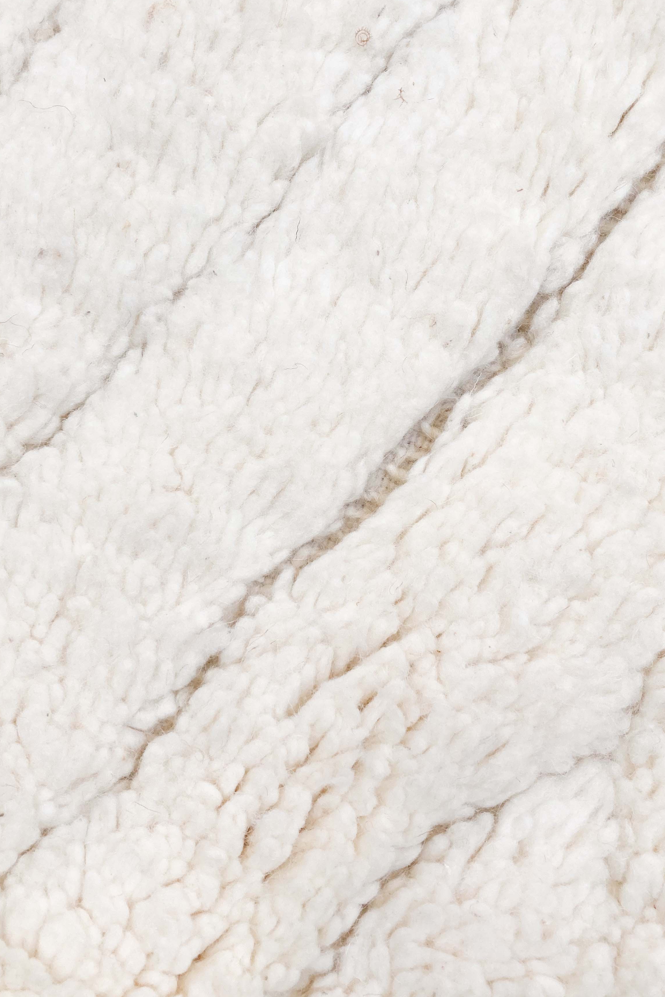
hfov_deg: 38.9
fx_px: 942
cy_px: 417
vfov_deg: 55.5
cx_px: 323
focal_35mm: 34
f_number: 1.8
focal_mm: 3.99
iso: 50
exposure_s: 1/100
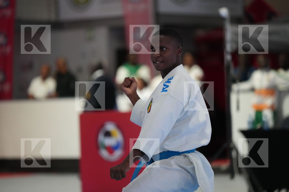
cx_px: 144
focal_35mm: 200
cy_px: 96
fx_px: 1605
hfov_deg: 10.3
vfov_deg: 6.9
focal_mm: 200
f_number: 2.8
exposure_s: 1/500
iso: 8000
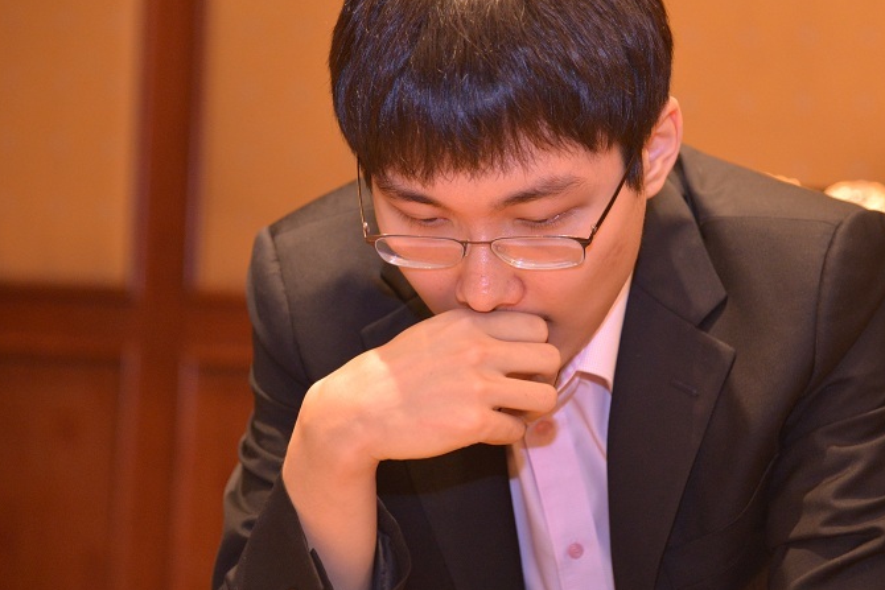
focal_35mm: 141
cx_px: 498
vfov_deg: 9.7
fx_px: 3467
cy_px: 275
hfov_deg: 14.5
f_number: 4
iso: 2000
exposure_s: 1/60
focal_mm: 105
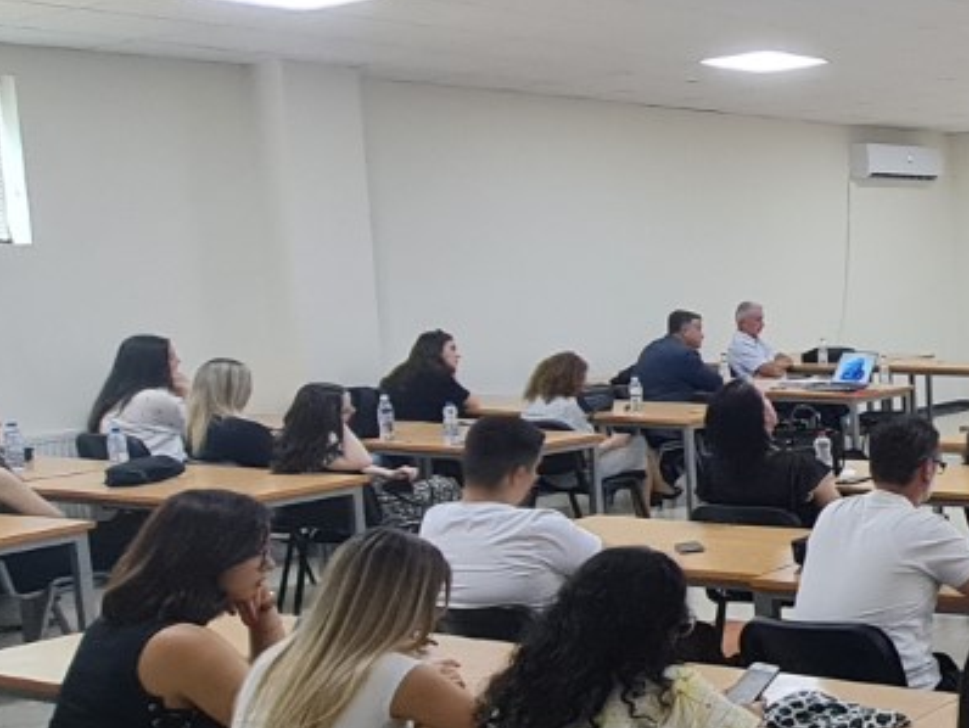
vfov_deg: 30.9
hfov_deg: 28.2
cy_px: 387
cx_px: 1424
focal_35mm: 47
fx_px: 1316
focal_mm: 2.2
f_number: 2.2
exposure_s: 1/60
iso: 320
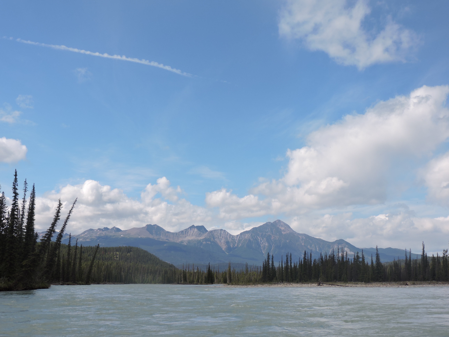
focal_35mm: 47
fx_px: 610
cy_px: 168
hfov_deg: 40.4
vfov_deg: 30.9
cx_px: 224
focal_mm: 8.4
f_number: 3.5
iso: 100
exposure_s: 1/1250
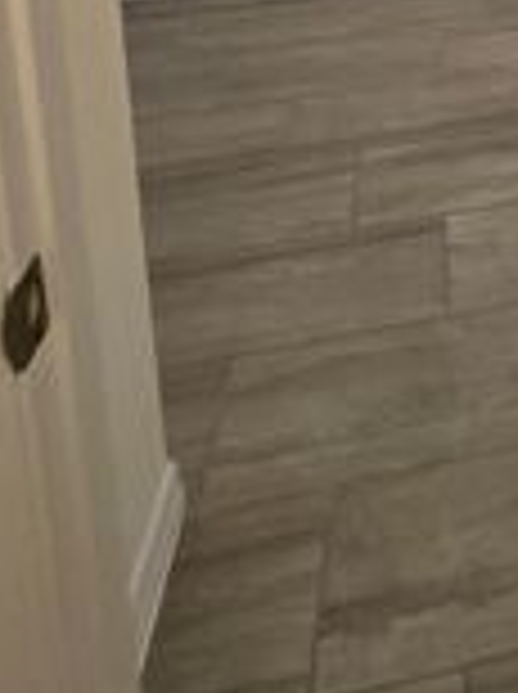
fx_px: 900
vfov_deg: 29.9
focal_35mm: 45
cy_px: -284
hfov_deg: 27.8
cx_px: 633
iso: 100
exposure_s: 1/60
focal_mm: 1.7
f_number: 2.2
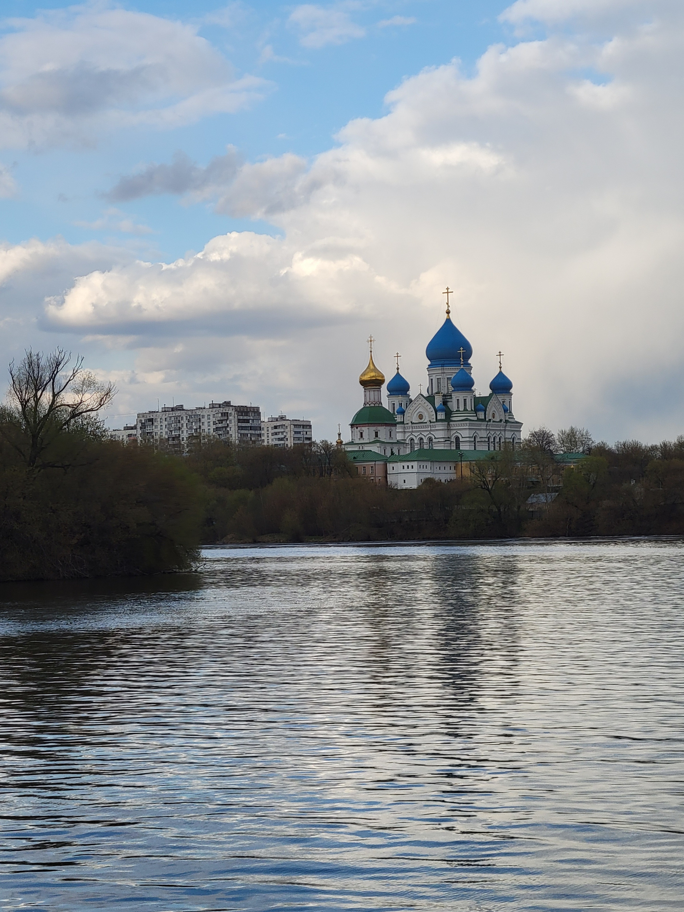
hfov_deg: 49.7
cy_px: 456
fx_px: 738
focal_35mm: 28
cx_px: 342
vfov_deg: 63.4
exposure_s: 1/714
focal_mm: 5.9
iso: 25
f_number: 2
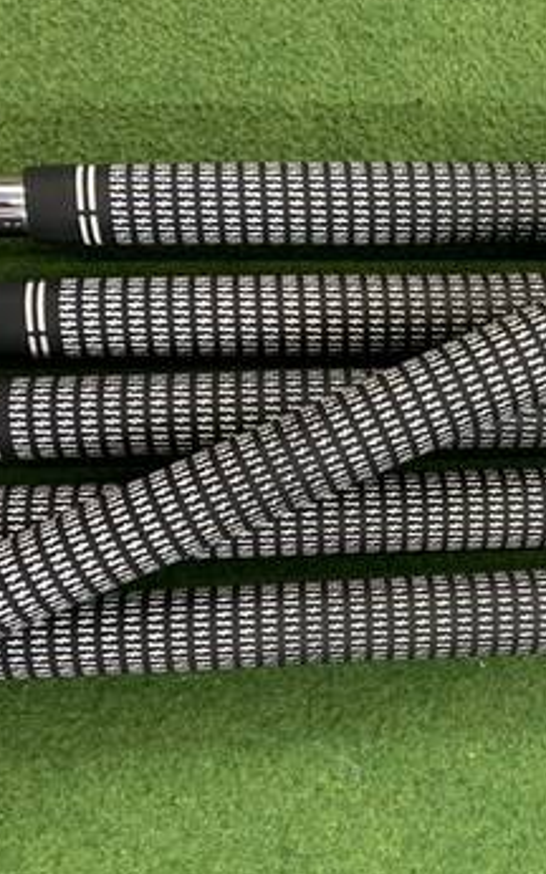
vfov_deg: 39.4
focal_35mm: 51
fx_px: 1215
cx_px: 566
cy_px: 525
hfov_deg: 24.0
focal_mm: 4.25
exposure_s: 1/60
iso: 250
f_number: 1.8
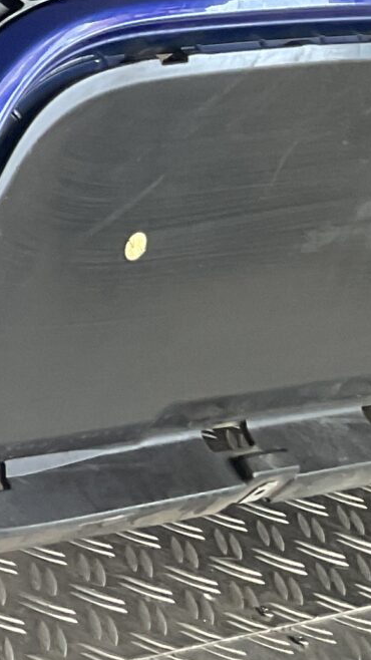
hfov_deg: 8.0
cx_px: -854
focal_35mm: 123
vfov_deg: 17.2
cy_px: 92
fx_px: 2152
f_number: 1.8
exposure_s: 1/60
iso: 32
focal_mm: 3
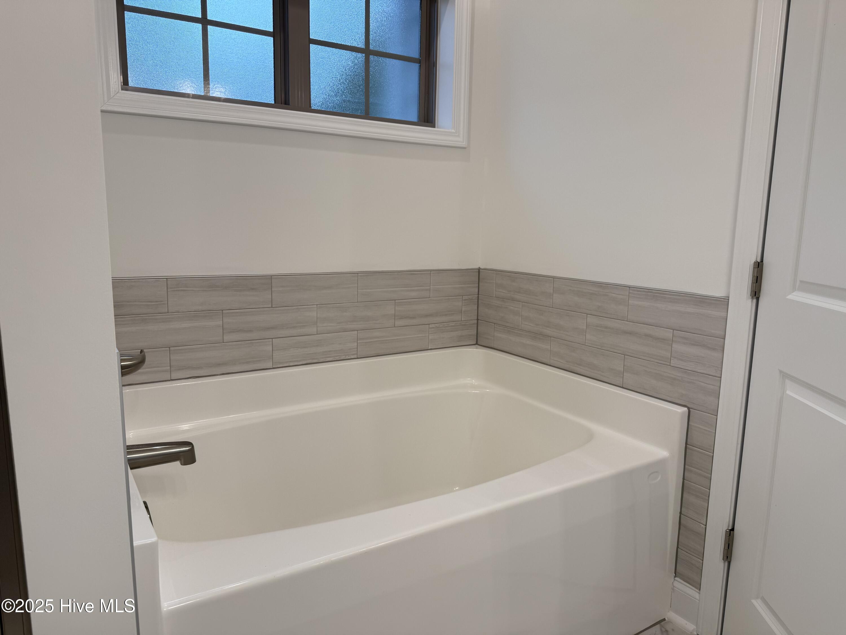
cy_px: 318
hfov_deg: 71.6
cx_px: 423
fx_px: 587
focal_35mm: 24
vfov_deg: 56.8
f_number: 1.78
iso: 64
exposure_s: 1/149
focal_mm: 6.76
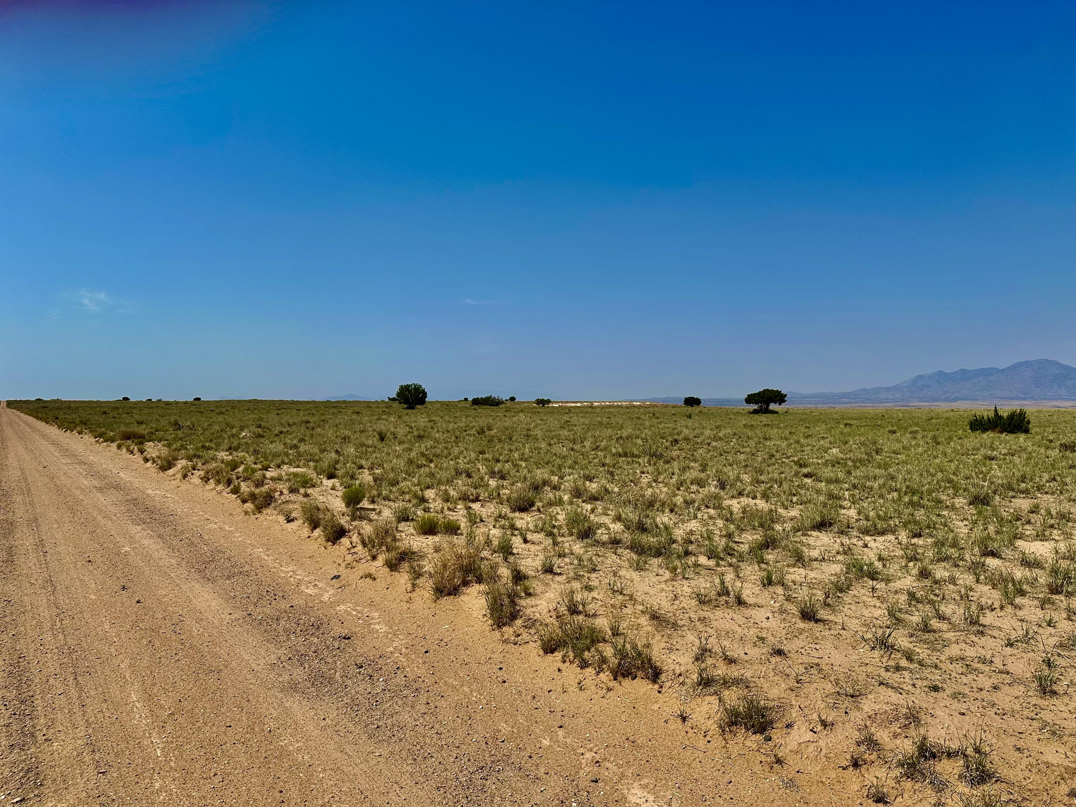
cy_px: 404
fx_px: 746
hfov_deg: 71.6
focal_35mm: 24
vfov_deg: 56.8
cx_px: 538
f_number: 1.78
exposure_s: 1/9709
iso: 80
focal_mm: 6.86
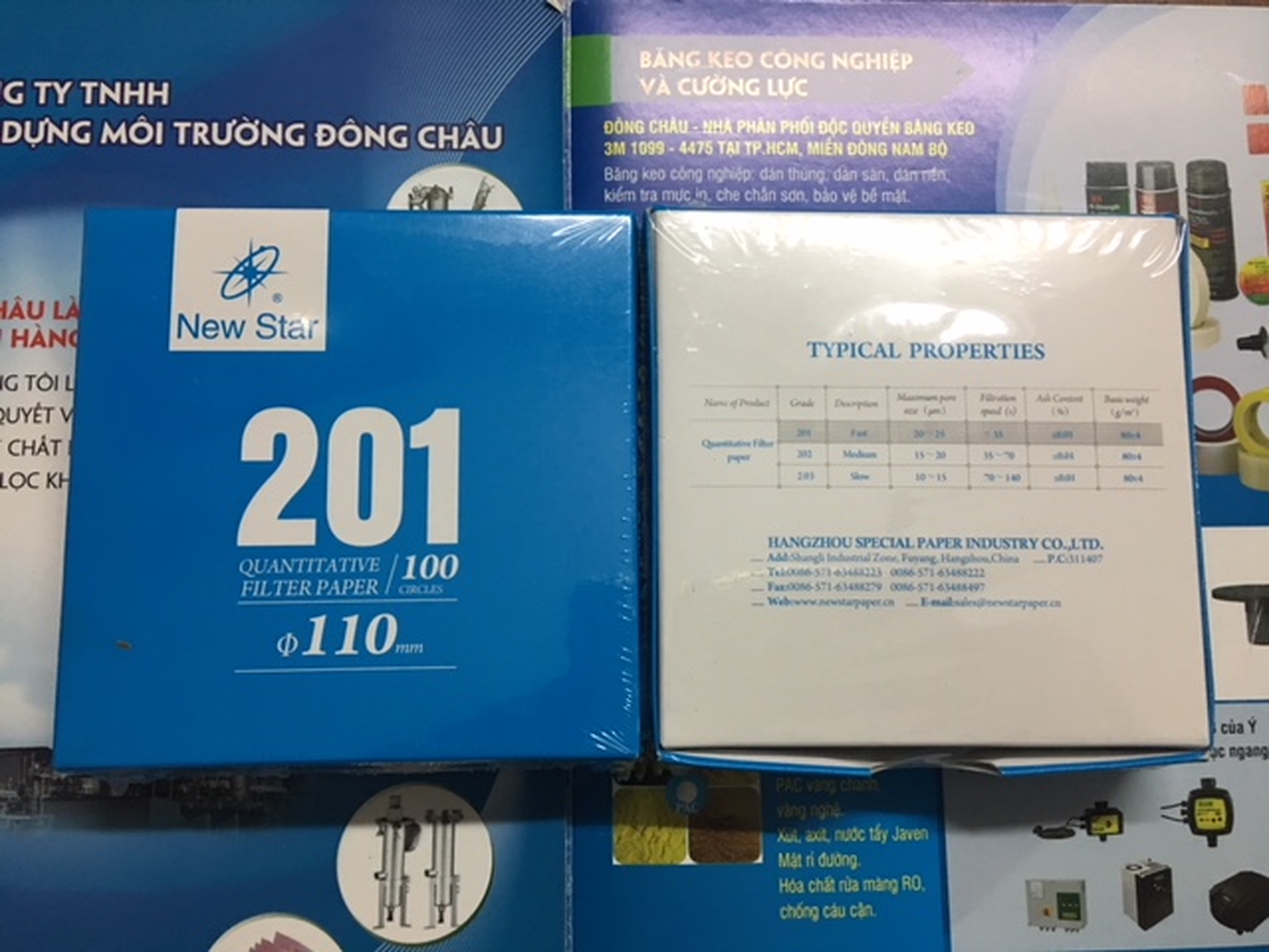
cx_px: 634
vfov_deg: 48.2
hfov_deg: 61.7
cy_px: 476
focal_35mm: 29
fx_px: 1063
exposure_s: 1/17
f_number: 2.2
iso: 80
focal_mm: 4.15
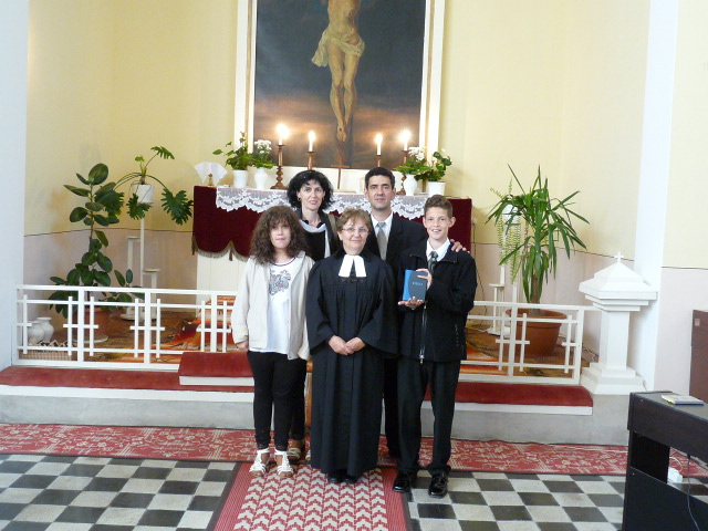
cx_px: 354
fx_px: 716
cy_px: 266
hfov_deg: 52.6
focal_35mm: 35
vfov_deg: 40.7
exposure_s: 1/30
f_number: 2.8
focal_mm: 4.8
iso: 400
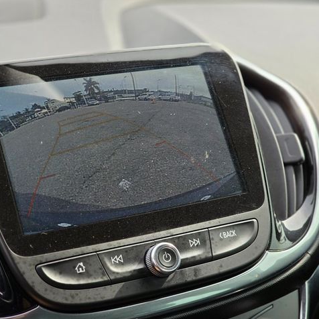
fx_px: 855
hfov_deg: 21.1
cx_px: 123
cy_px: 160
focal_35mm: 82
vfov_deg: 21.1
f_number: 2.4
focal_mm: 7.9
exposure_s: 1/222
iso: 50
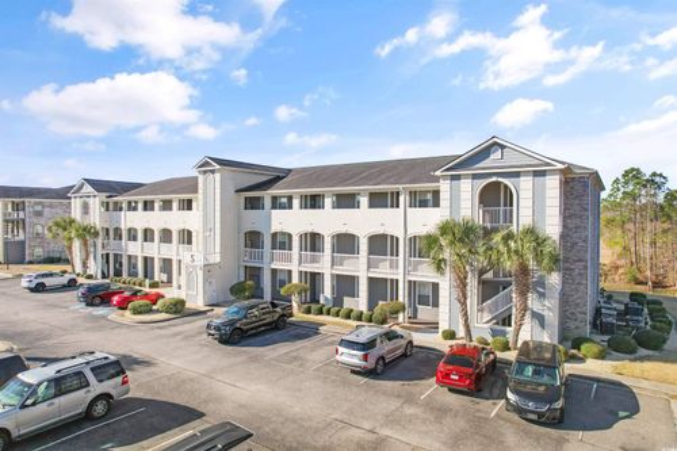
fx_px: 414
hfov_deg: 78.6
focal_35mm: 22
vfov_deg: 57.2
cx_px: 338
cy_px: 226
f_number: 2.8
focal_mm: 8.38
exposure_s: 1/500
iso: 110
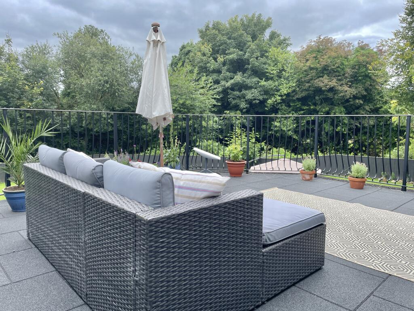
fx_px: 311
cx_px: 207
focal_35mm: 26
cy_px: 156
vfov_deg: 53.1
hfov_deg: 67.3
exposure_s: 1/997
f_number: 1.6
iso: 32
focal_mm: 4.2
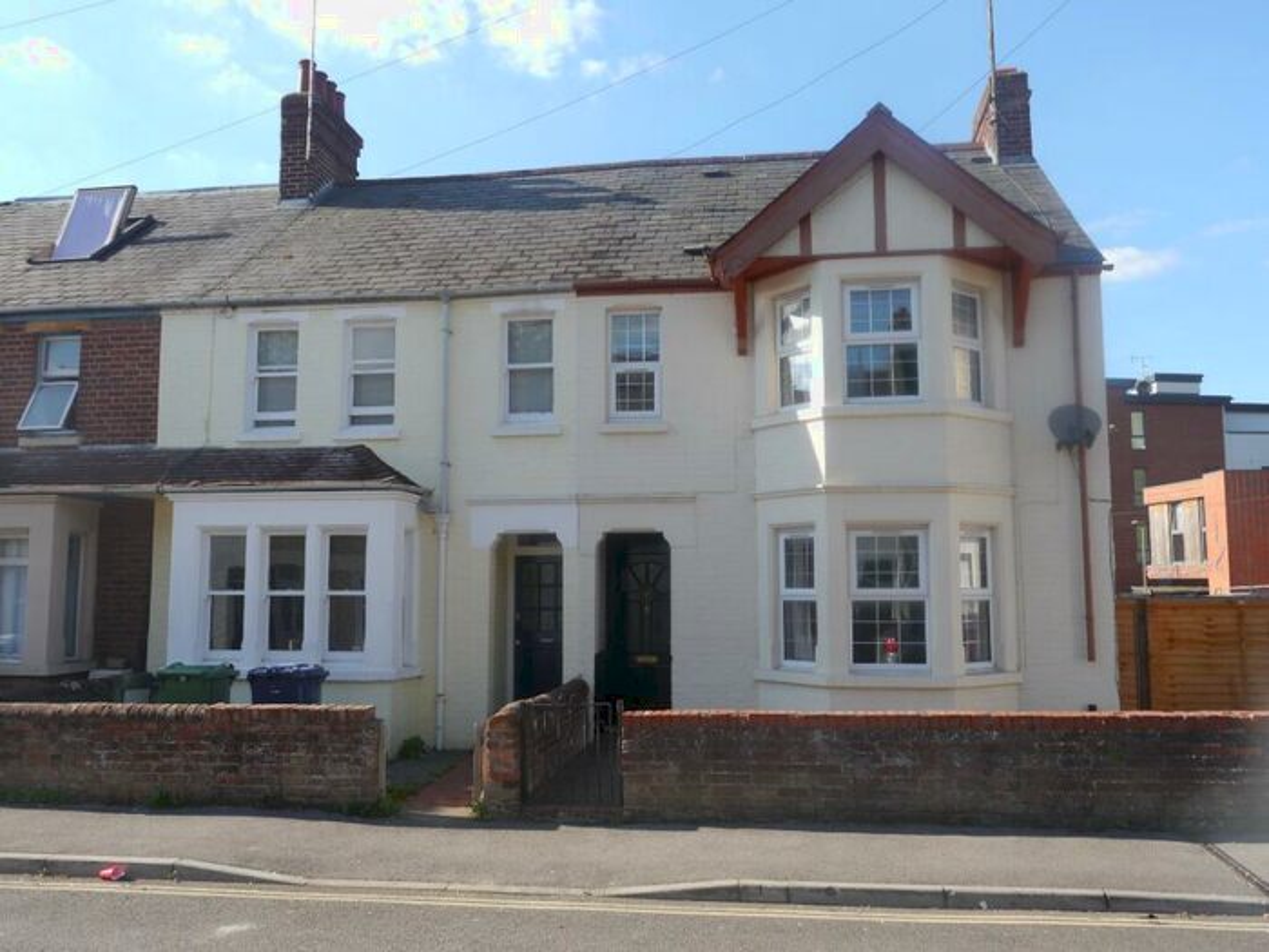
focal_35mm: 30
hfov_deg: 60.0
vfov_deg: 46.8
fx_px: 1100
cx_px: 634
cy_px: 476
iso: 160
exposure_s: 1/160
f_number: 9
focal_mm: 15
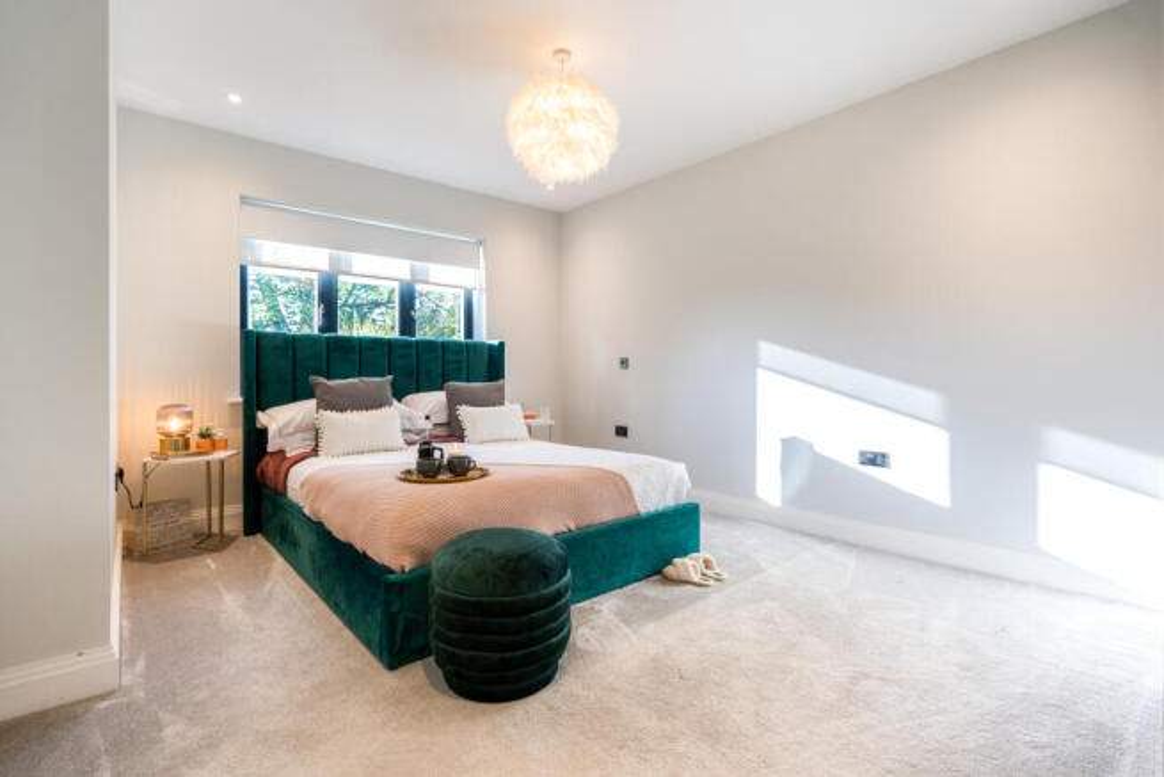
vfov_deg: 73.8
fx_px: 517
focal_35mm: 16
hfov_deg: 96.7
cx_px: 582
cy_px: 388
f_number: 4
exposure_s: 1/25
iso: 320
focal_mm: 16
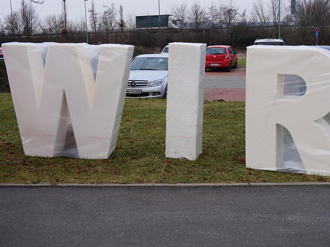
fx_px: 482
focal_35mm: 51
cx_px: 180
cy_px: 116
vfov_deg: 28.8
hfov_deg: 37.8
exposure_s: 1/60
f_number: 5.6
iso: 100
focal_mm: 29
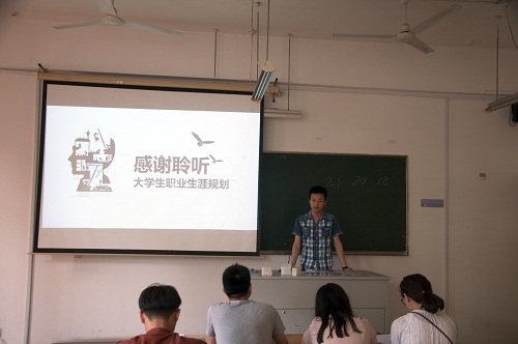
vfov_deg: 35.4
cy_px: 172
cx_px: 259
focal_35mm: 38
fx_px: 539
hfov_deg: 51.3
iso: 400
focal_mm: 25
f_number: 4
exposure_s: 1/20
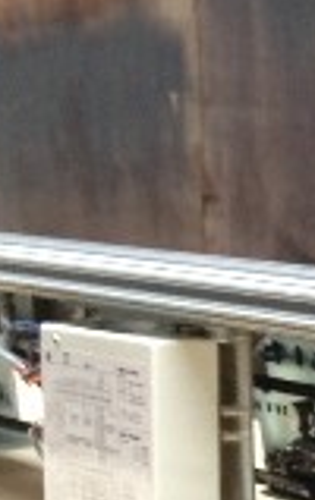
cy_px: 748
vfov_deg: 8.8
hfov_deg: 5.2
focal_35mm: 233
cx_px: 1099
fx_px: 3186
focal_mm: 4.28
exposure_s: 1/134
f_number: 2.4
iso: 50
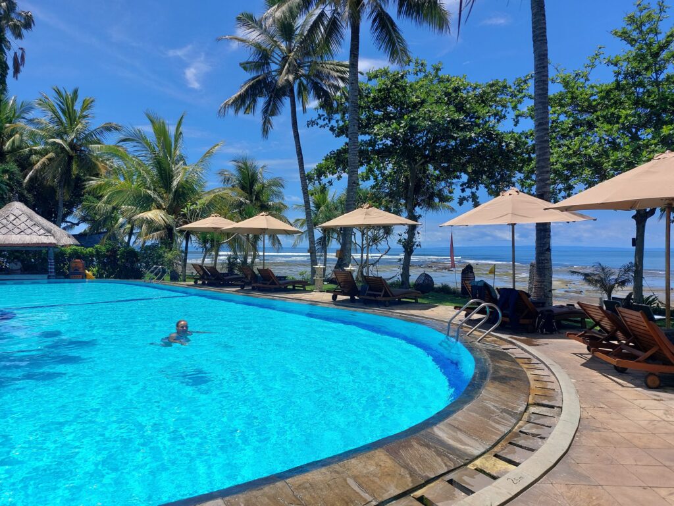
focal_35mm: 24
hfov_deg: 71.6
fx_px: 467
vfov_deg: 56.8
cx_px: 337
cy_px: 253
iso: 25
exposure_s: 1/1791
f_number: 1.8
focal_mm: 5.23
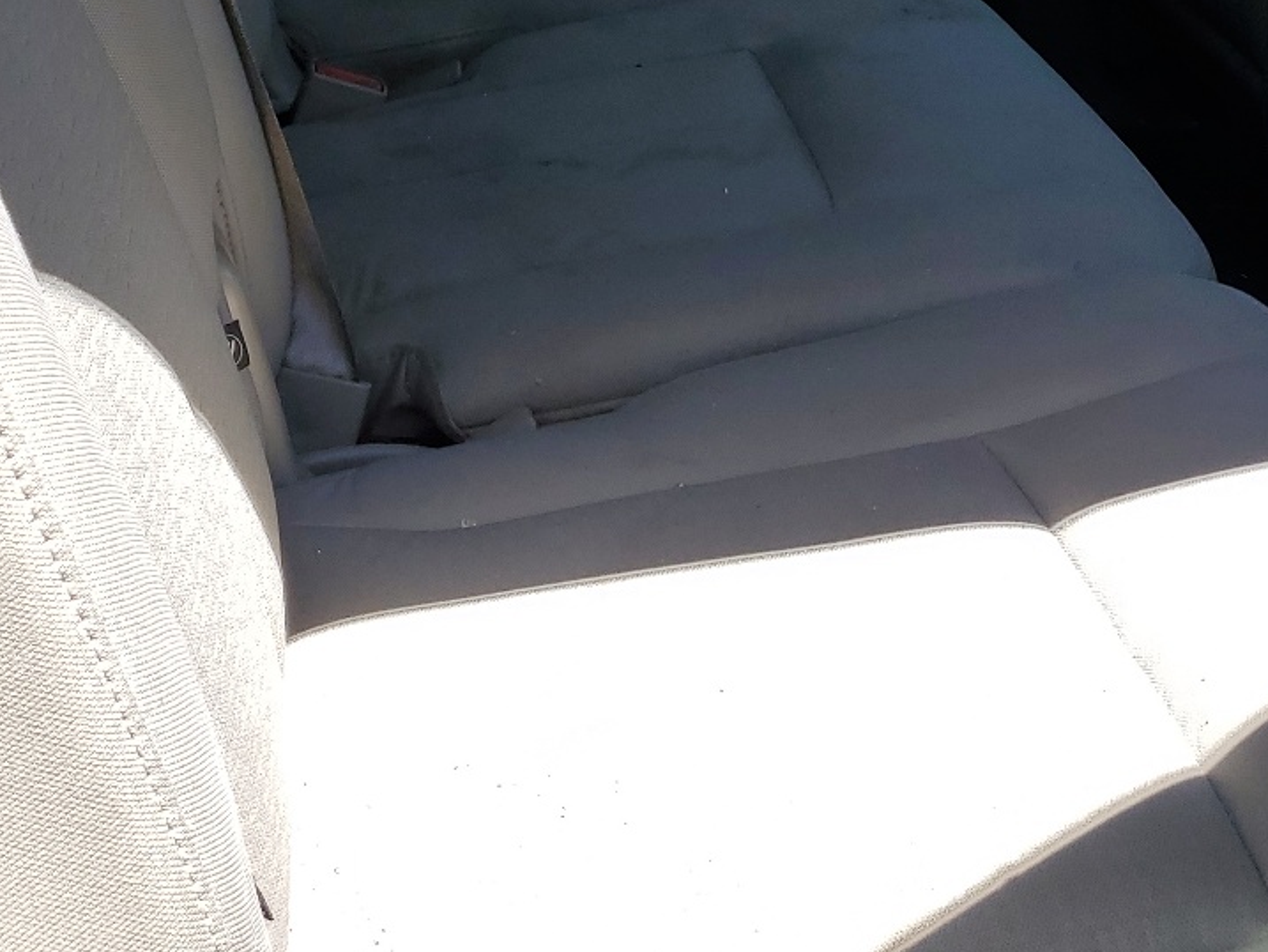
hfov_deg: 33.2
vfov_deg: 23.6
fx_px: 2125
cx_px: 637
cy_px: -99
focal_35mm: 58
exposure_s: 1/833
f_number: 1.5
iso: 50
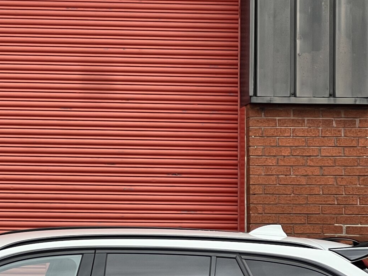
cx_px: 21
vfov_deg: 7.8
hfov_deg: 10.3
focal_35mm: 191
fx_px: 2031
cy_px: 177
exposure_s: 1/239
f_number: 2.8
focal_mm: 9
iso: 32
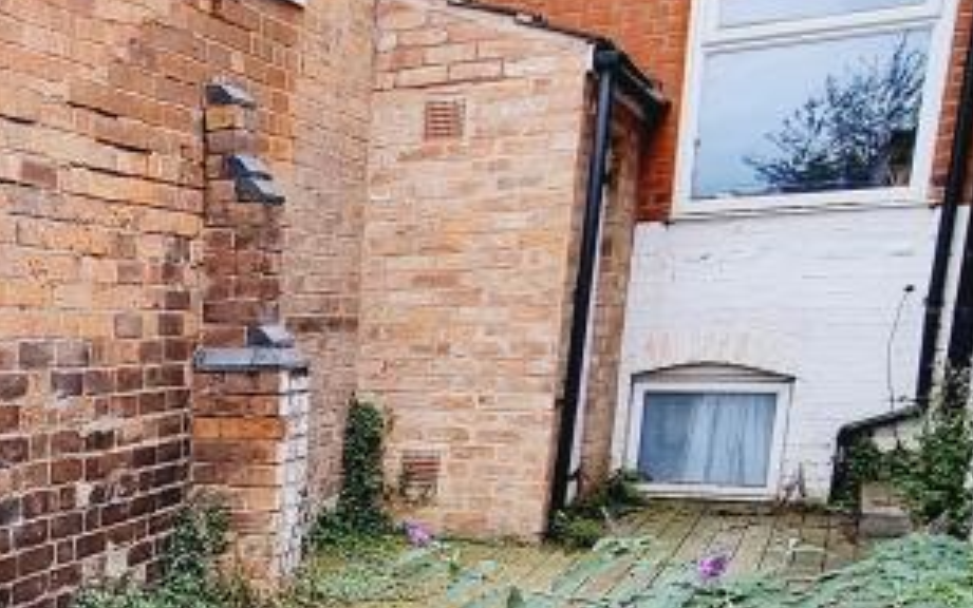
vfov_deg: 26.0
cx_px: -60
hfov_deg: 37.4
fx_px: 1220
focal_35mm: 46
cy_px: 662
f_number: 2.2
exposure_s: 1/347
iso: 50
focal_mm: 2.2
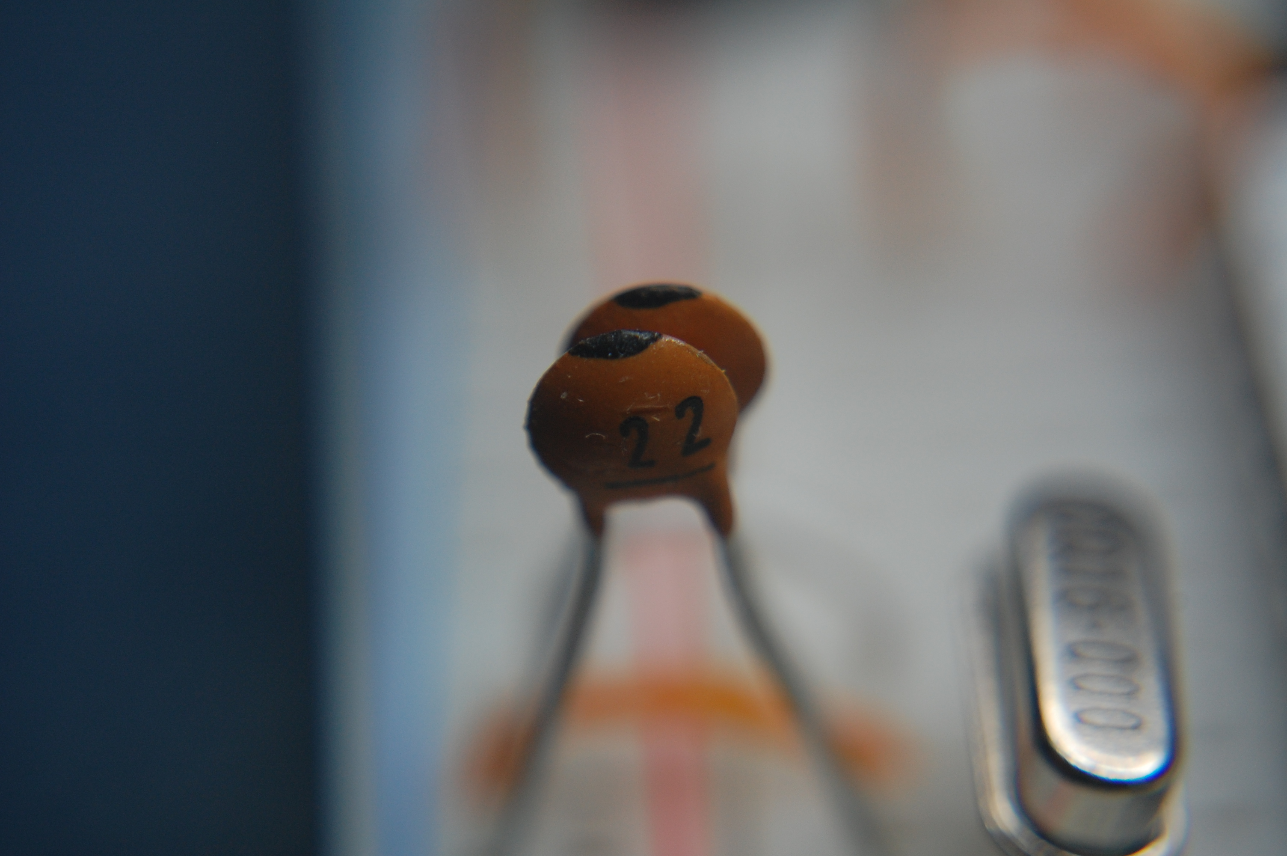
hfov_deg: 24.6
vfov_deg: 16.5
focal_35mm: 82
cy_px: 428
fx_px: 2947
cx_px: 644
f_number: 5.6
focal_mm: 55
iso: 360
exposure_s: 1/125
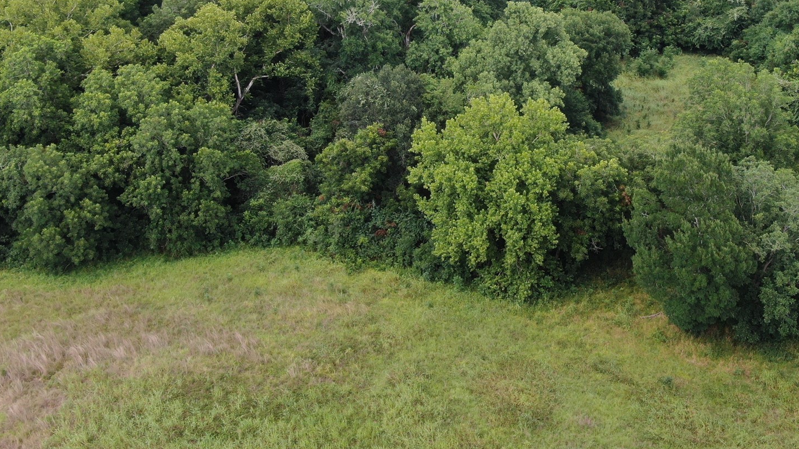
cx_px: 462
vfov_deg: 21.9
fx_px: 1144
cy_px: 80
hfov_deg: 38.4
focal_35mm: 54
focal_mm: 5.94
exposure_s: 1/240
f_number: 3.3
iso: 100
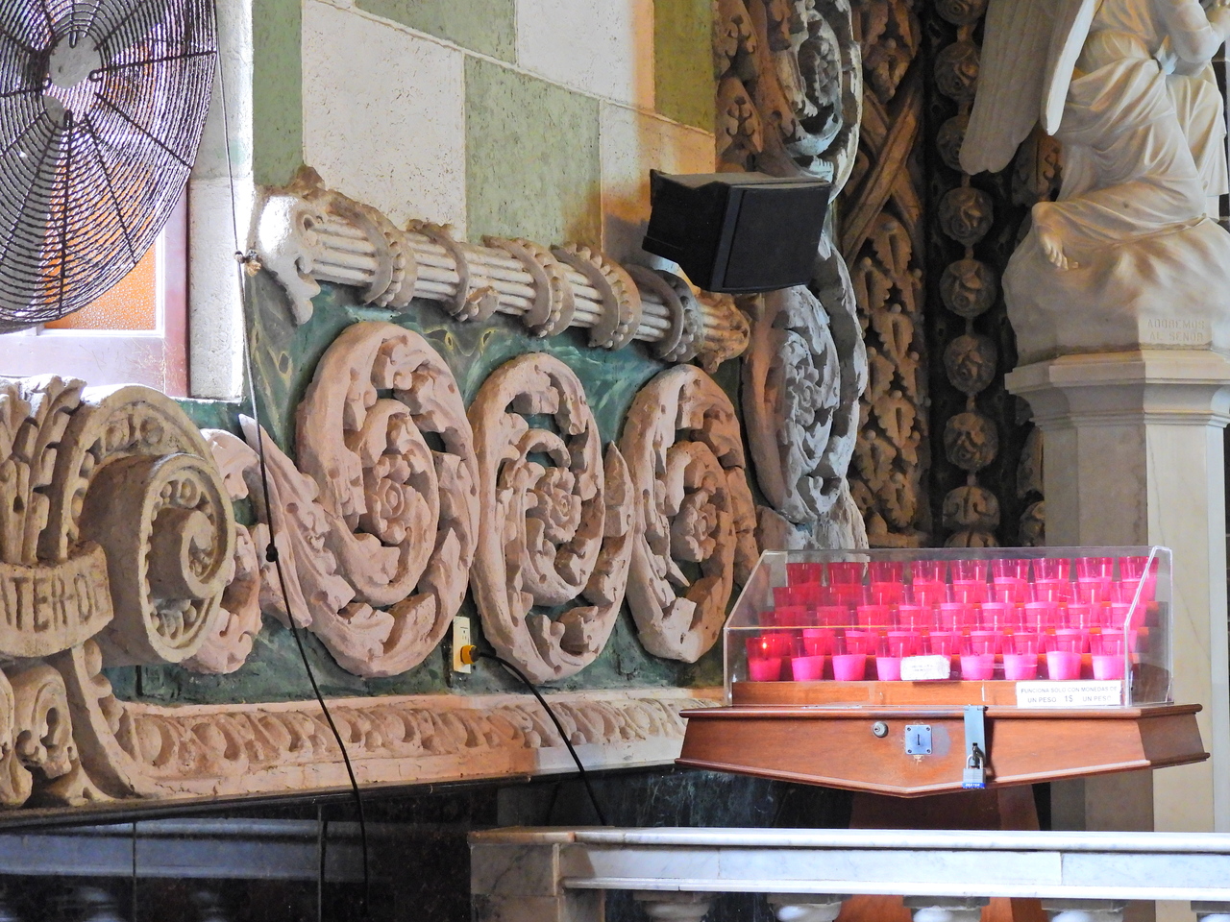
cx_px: 615
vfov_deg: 17.4
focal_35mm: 85
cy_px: 461
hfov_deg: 23.0
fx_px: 3020
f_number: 4
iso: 800
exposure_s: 1/15
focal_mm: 15.2
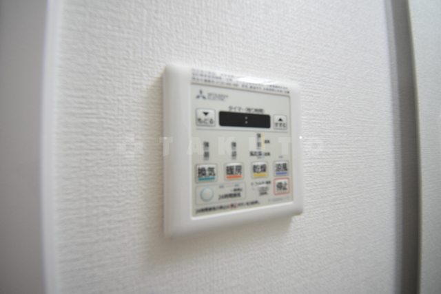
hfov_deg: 112.6
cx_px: 220
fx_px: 147
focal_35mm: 12
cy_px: 147
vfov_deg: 90.0
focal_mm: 8
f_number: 5
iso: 1600
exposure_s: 1/100
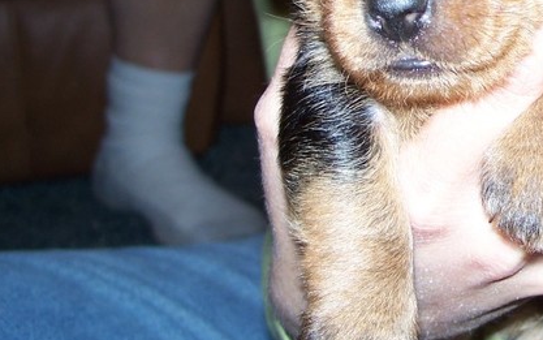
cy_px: 3
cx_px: 602
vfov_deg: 13.7
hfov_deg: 21.0
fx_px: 1392
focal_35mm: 94
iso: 80
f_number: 2.8
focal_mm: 7.8
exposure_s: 1/60
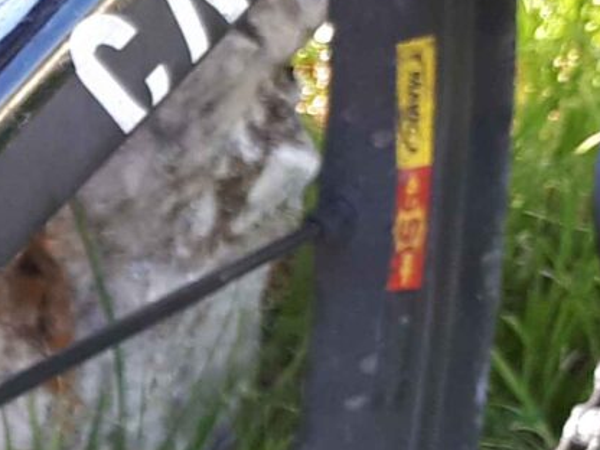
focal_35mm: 166
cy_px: 601
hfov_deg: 10.7
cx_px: -663
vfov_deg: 8.8
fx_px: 2877
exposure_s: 1/100
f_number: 1.9
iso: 50
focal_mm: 3.6
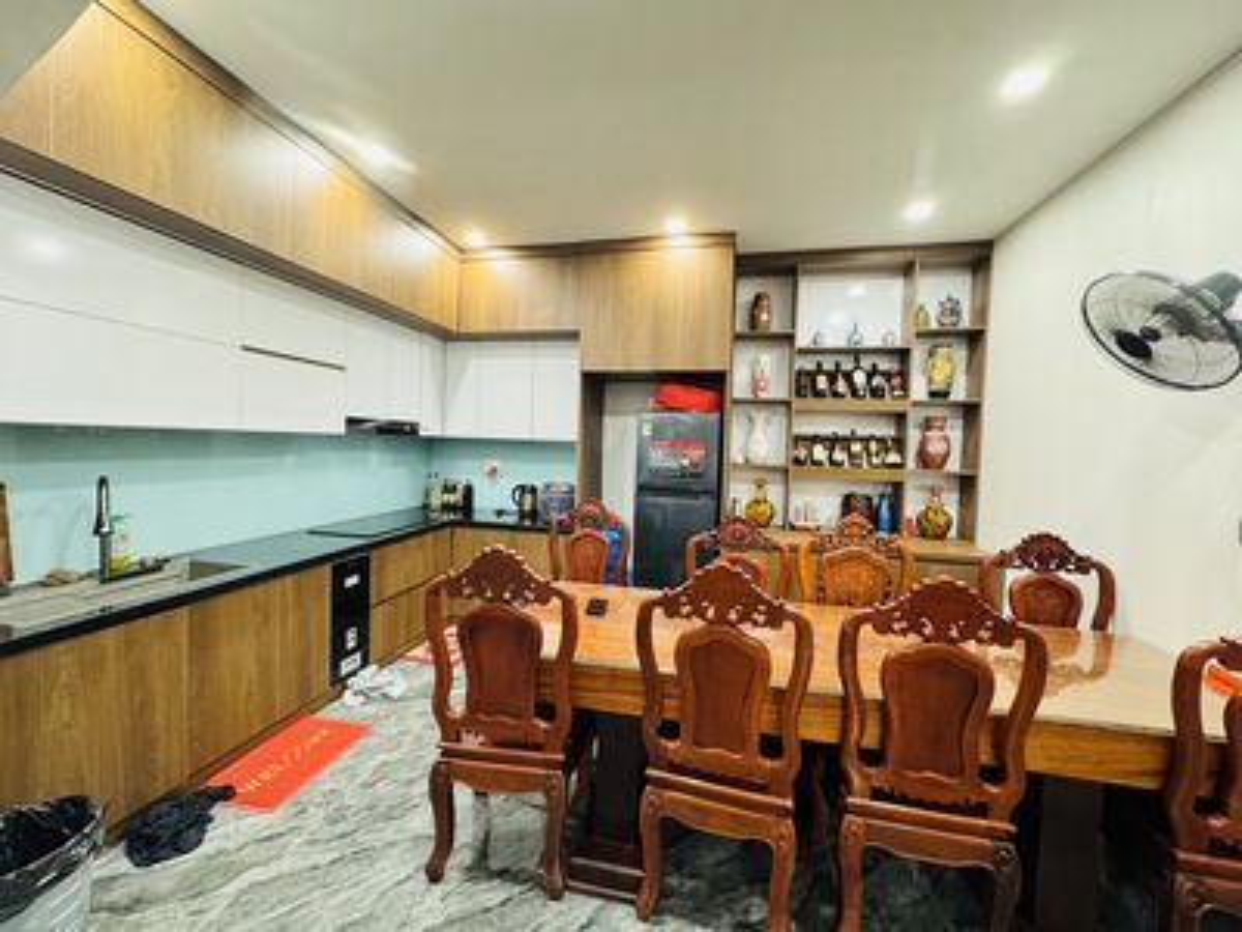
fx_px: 502
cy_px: 466
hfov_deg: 102.1
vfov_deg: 85.7
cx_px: 621
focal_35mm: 14
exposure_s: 1/50
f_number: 2.2
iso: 320
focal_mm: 2.22
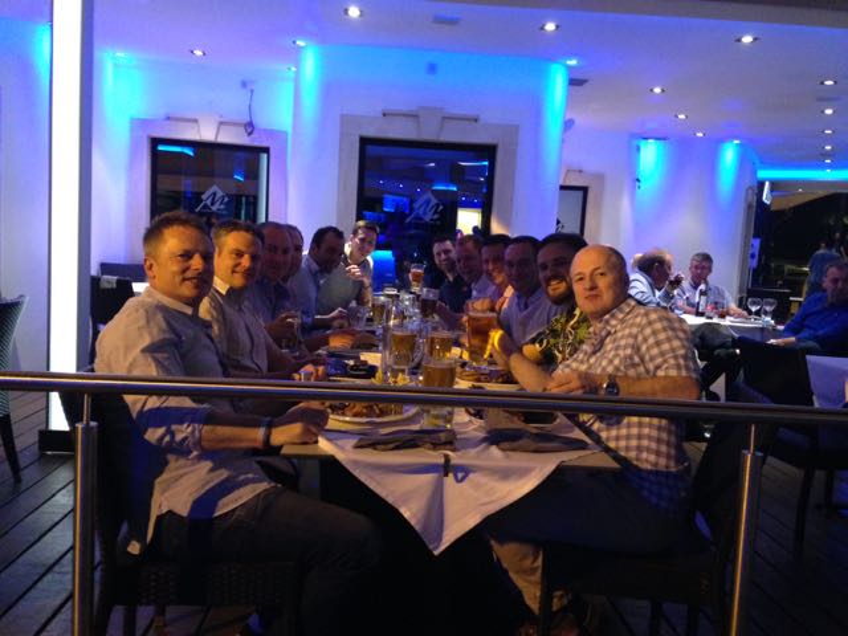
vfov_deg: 42.9
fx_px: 808
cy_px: 318
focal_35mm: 33
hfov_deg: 55.4
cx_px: 424
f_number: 2.4
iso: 400
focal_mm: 4.12
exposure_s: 1/17
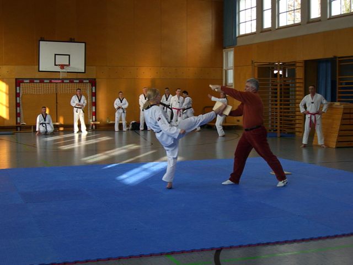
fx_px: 581
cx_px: 176
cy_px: 132
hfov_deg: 33.8
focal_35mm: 57
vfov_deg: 25.7
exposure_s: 1/160
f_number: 3.6
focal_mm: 11.8
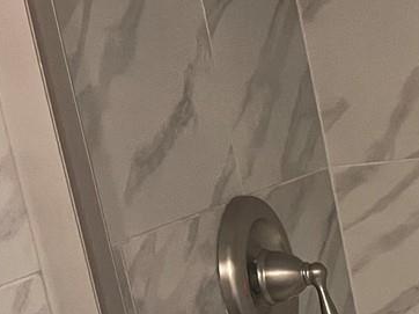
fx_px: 1391
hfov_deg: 14.3
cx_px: 844
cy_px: 399
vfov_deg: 12.5
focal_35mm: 115
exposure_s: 1/60
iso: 400
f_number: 1.6
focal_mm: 5.1
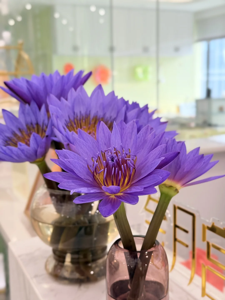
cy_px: 150
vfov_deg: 39.7
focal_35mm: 48
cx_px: 112
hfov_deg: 30.3
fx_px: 416
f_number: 1.78
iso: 80
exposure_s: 1/100
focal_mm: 6.76
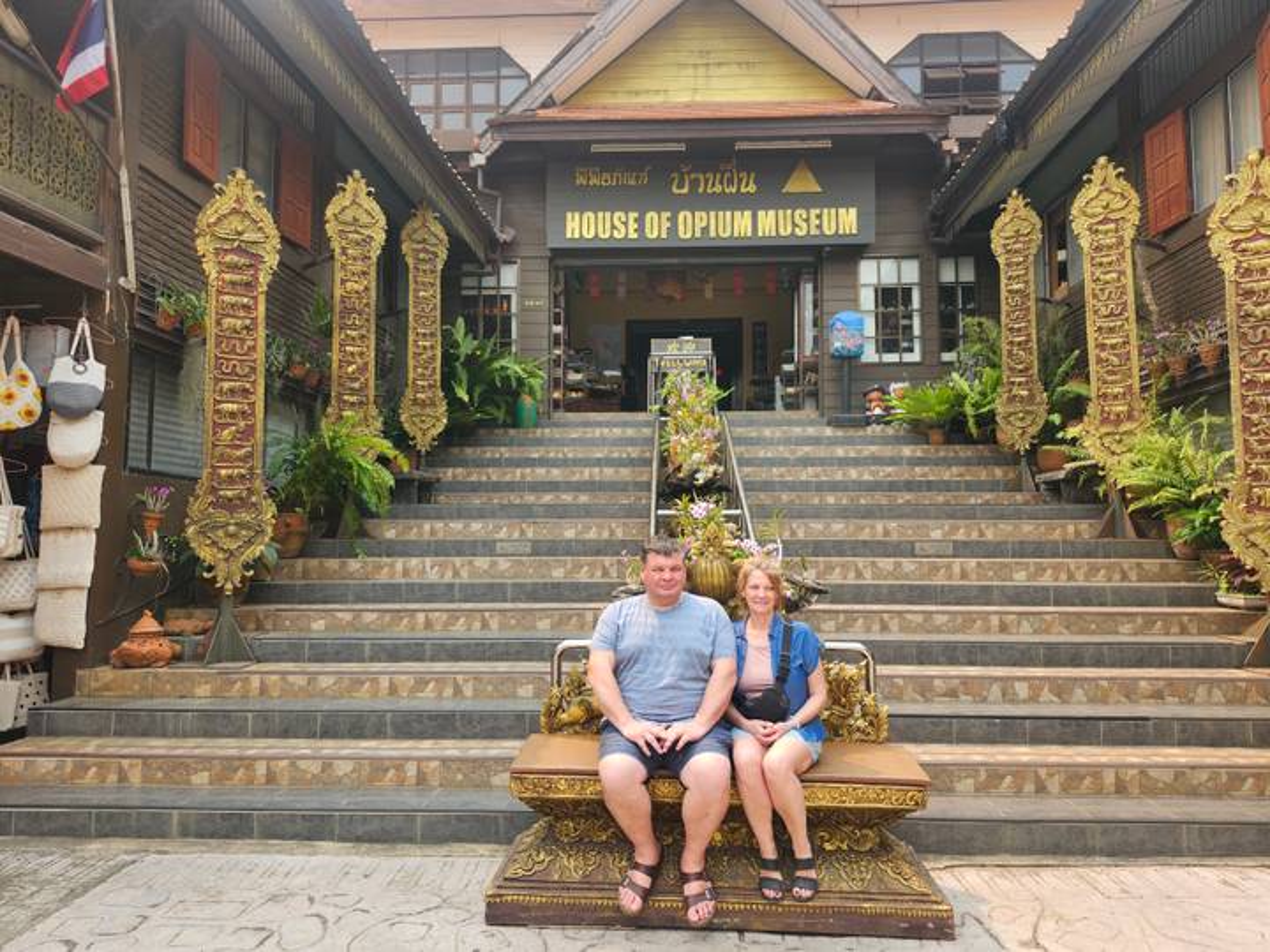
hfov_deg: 73.9
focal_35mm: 23
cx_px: 635
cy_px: 476
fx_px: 844
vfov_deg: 58.9
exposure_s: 1/313
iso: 25
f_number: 1.8
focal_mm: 5.54
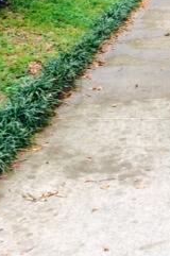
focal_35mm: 83
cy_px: 2
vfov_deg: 23.5
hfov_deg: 15.7
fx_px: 590
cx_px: 211
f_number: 2.2
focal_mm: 4.12
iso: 80
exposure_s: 1/30
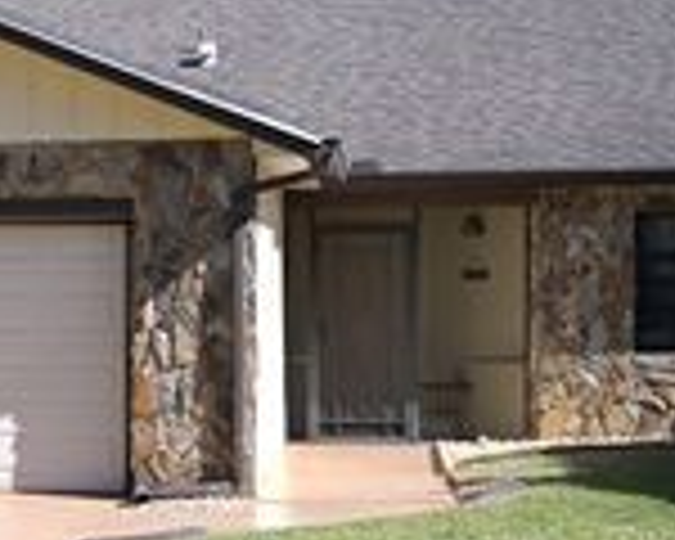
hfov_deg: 19.6
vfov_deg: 16.3
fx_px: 1878
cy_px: 376
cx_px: -36
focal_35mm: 94
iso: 800
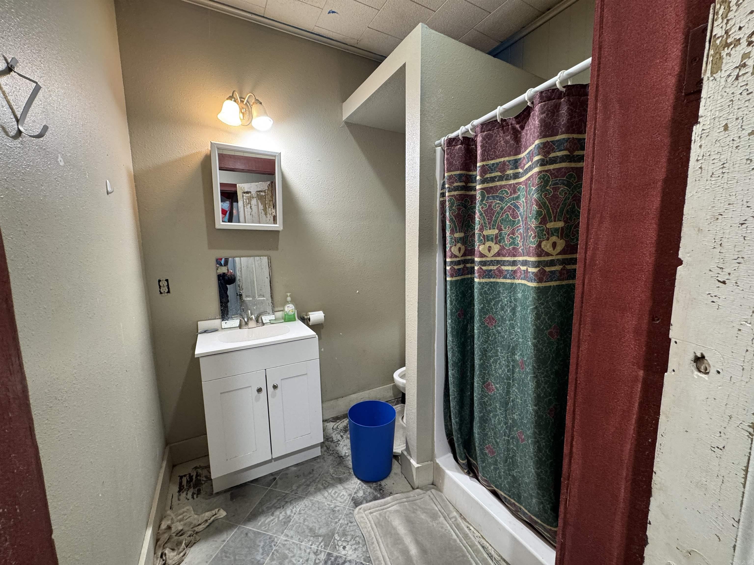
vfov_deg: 85.7
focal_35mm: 14
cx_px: 377
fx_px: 305
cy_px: 282
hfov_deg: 102.1
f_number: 2.2
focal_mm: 2.22
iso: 200
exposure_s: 1/60
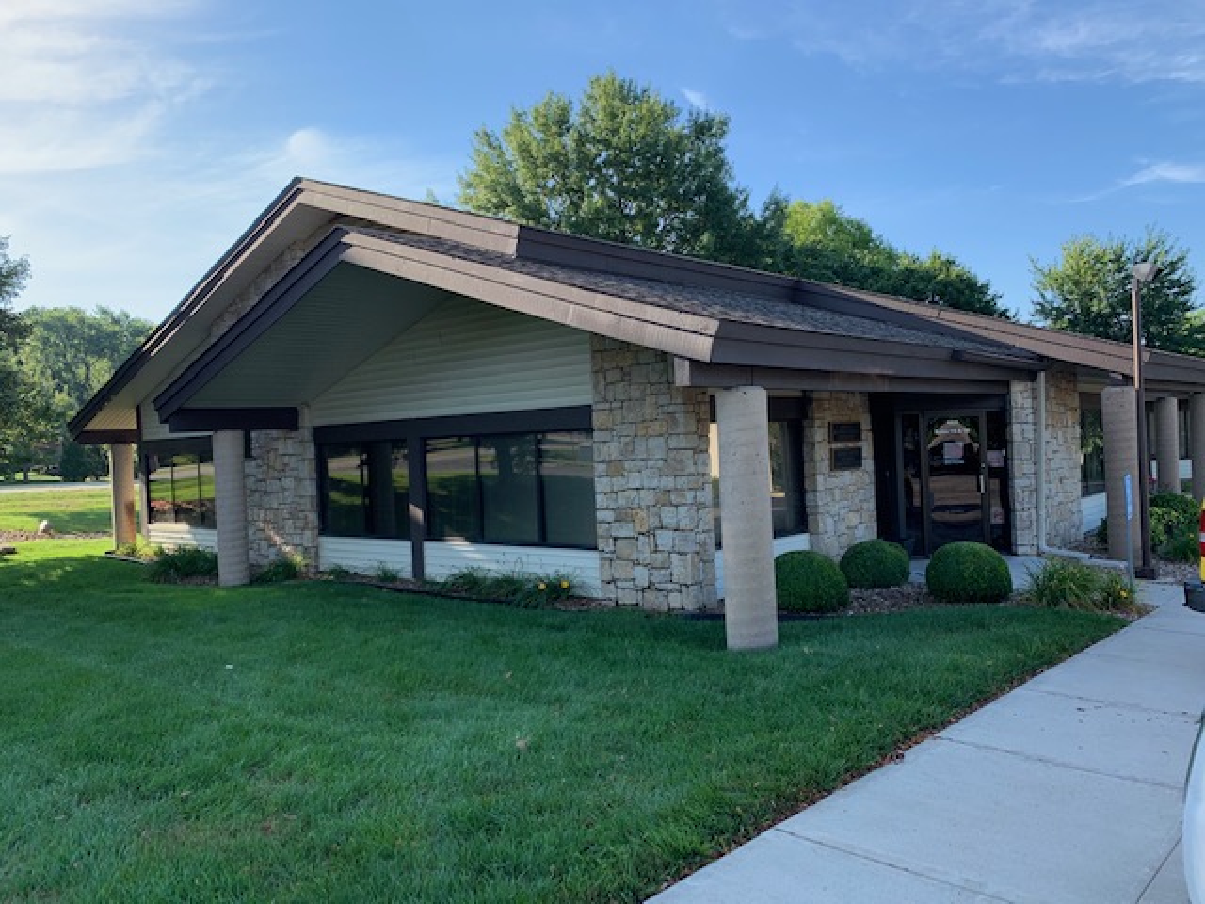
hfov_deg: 67.3
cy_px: 452
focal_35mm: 26
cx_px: 602
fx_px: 905
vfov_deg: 53.1
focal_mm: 4.25
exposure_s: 1/783
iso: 25
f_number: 1.8
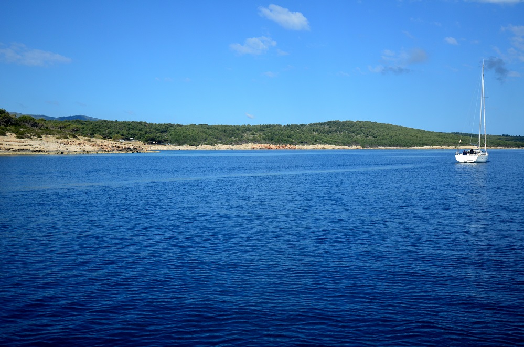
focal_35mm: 36
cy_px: 174
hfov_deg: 53.2
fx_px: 523
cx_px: 262
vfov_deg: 36.7
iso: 400
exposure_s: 1/3200
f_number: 4
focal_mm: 24
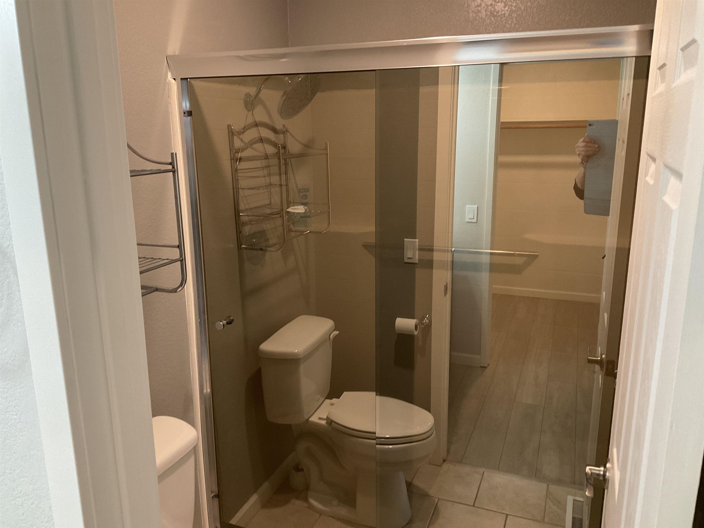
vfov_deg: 48.2
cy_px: 264
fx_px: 590
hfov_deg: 61.7
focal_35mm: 29
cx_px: 352
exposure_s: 1/60
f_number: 1.8
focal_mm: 3
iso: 160
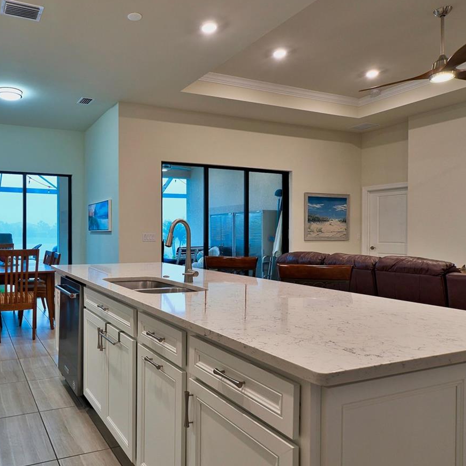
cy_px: 237
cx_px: 123
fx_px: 381
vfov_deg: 62.9
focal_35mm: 25
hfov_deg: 59.9
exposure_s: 1/25
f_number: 8
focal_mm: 16
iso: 800
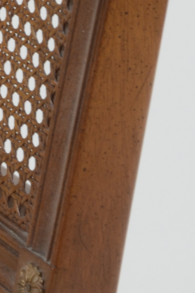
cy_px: -12
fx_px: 4176
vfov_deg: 4.0
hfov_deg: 2.7
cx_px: -157
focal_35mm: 514
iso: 200
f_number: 11
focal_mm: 70
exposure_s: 1/125
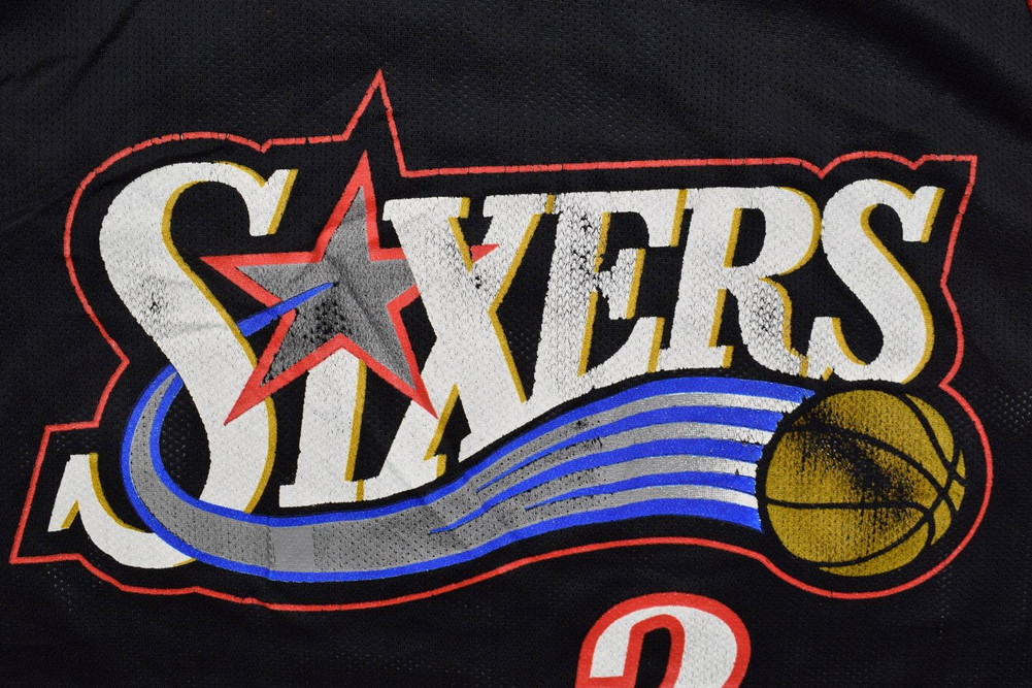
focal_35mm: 38
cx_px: 516
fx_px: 1075
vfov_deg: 35.5
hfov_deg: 51.3
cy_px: 344
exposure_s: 1/60
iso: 400
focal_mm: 25
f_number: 11
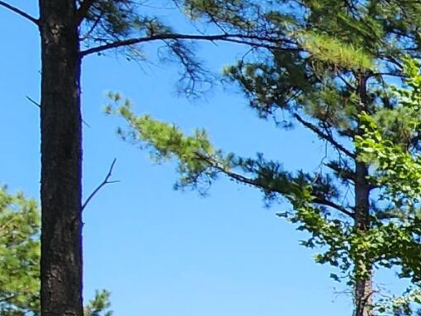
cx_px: 1107
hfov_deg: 13.6
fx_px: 937
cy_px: 535
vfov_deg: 16.6
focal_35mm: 77
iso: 50
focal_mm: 2.2
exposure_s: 1/763
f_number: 2.2
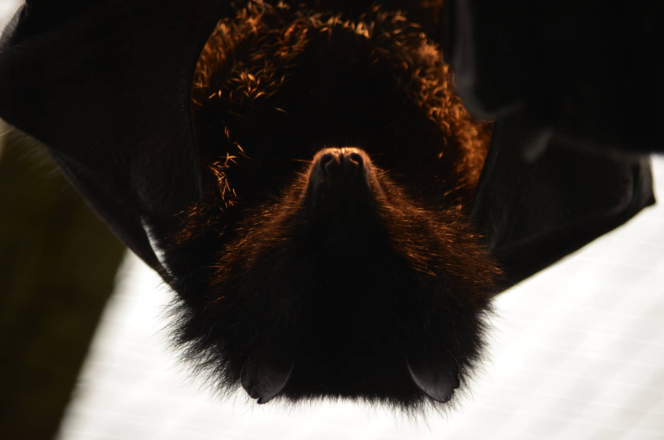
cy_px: 220
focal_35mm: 278
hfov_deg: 7.4
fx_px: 5108
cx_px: 332
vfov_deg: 4.9
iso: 320
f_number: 5
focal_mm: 185
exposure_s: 1/80
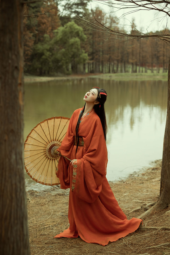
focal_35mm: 50
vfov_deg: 39.6
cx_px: 85
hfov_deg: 27.0
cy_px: 128
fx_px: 354
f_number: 2.8
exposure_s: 1/250
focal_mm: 50
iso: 125
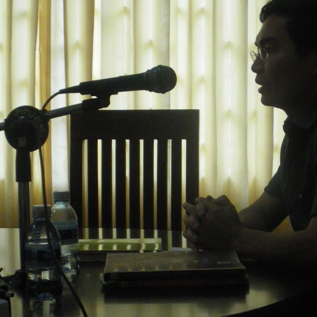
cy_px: 168
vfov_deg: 20.9
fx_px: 860
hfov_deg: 20.7
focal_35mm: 83
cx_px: 245
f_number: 4
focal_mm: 7.5
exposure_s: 1/50
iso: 500
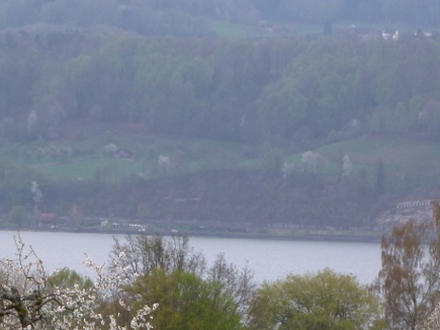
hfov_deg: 7.4
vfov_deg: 5.6
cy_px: 257
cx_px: 211
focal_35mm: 266
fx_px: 3380
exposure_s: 1/125
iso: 100
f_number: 5.1
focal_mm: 20.2
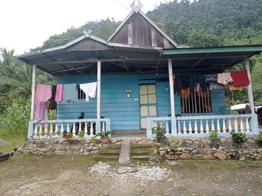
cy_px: 98
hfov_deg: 63.5
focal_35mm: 28
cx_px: 131
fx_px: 212
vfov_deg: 49.7
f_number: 1.79
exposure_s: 1/931
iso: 102
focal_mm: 4.7
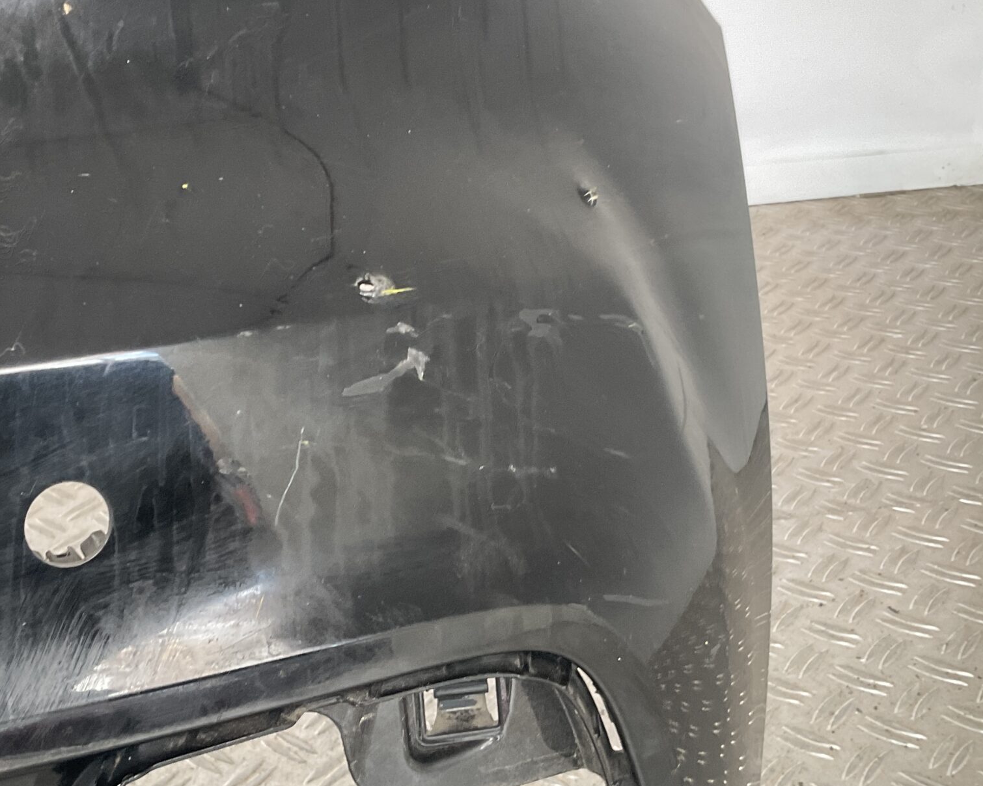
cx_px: 406
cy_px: 332
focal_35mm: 48
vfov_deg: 31.4
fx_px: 1396
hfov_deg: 38.7
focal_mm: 3
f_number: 1.8
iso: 50
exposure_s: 1/120
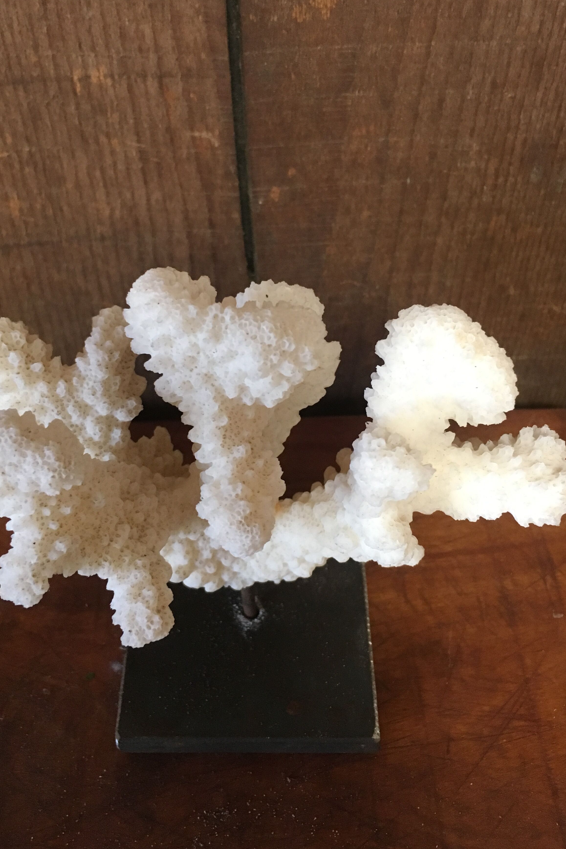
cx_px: 268
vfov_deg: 54.3
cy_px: 369
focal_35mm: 35
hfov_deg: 37.8
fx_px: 826
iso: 200
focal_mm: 4.15
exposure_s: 1/33
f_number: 2.2
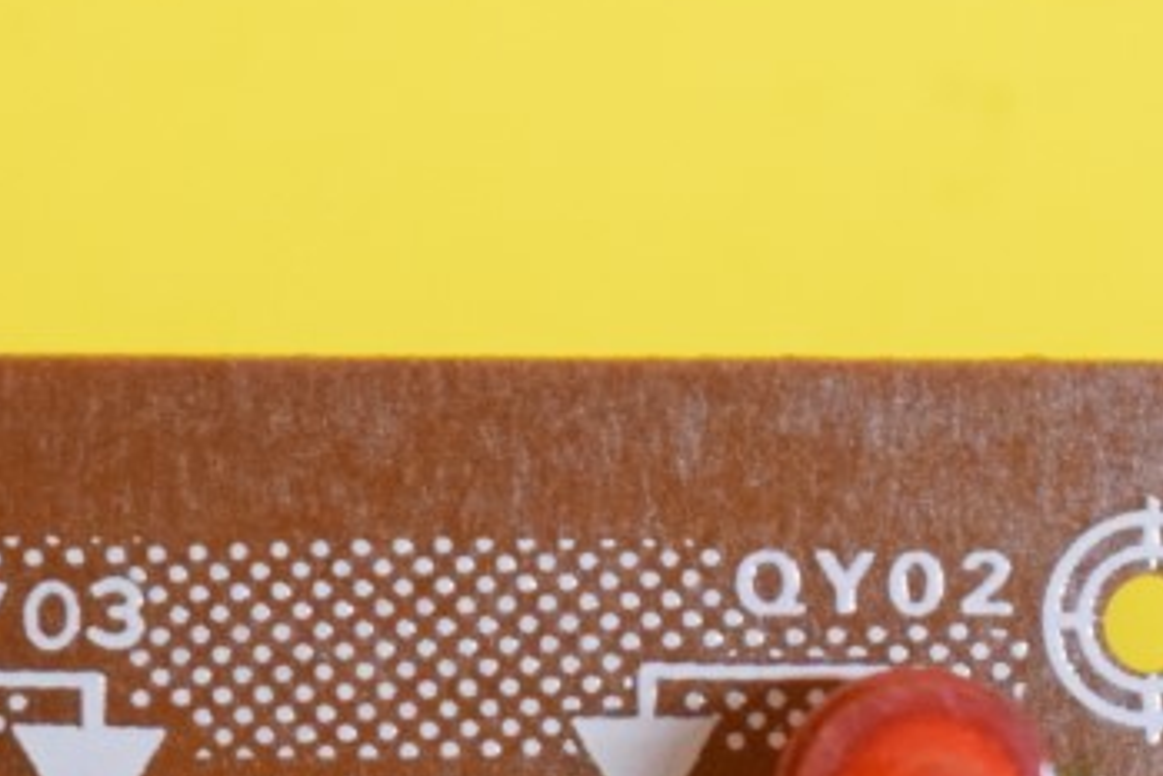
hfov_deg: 5.8
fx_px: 11445
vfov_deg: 3.9
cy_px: 1246
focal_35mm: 354
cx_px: 17
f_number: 5.6
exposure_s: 1/80
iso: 3200
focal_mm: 55
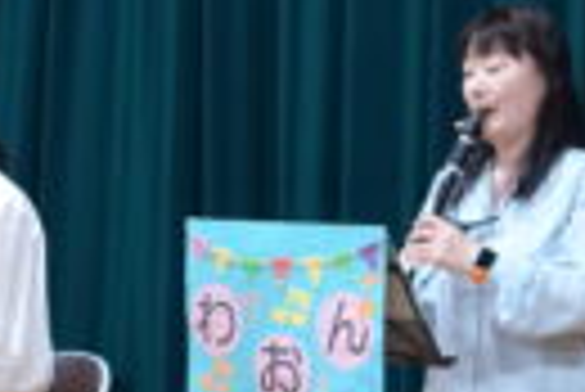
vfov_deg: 10.5
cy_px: 464
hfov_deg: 15.7
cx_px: 104
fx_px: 2099
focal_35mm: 129
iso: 400
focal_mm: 12.99
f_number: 2.8
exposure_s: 1/40
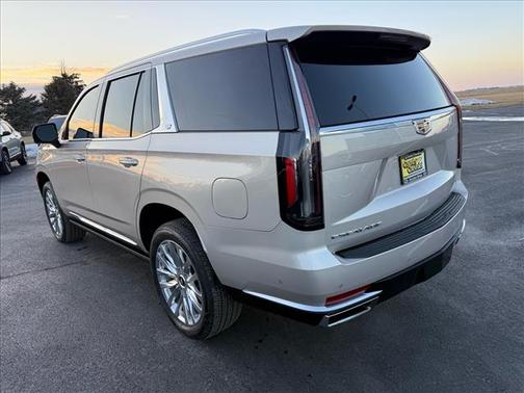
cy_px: 196
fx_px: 363
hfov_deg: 71.6
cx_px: 262
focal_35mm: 24
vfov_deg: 56.8
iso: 100
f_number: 1.78
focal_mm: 6.76
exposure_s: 1/470
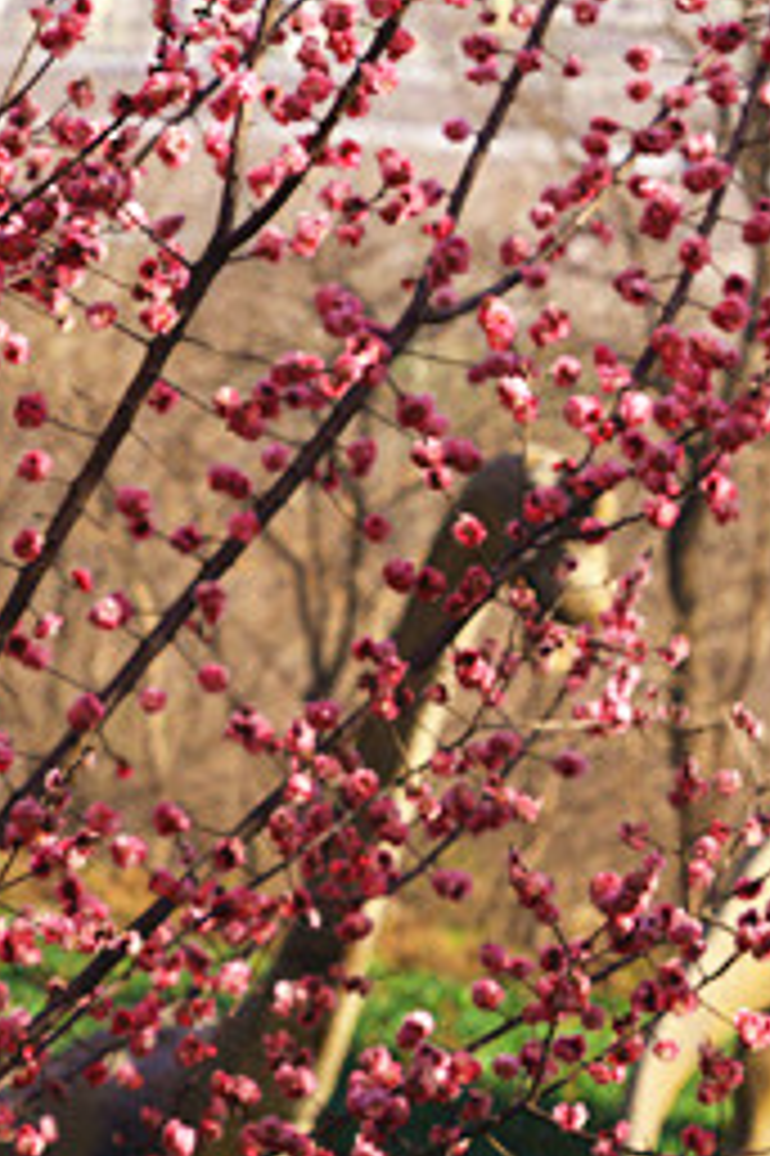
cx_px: 905
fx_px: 7003
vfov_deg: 9.4
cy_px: 56
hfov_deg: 6.3
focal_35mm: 218
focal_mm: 70
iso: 100
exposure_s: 1/500
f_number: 5
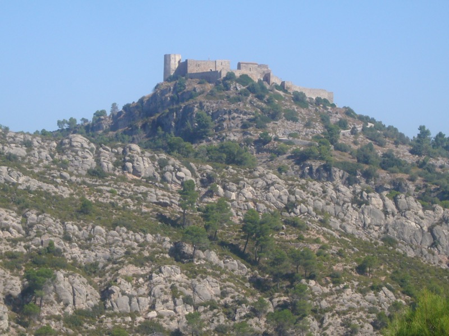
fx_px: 1842
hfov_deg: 13.9
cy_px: 168
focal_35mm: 142
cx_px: 224
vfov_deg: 10.4
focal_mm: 16.8
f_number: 5.6
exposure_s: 1/320
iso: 80
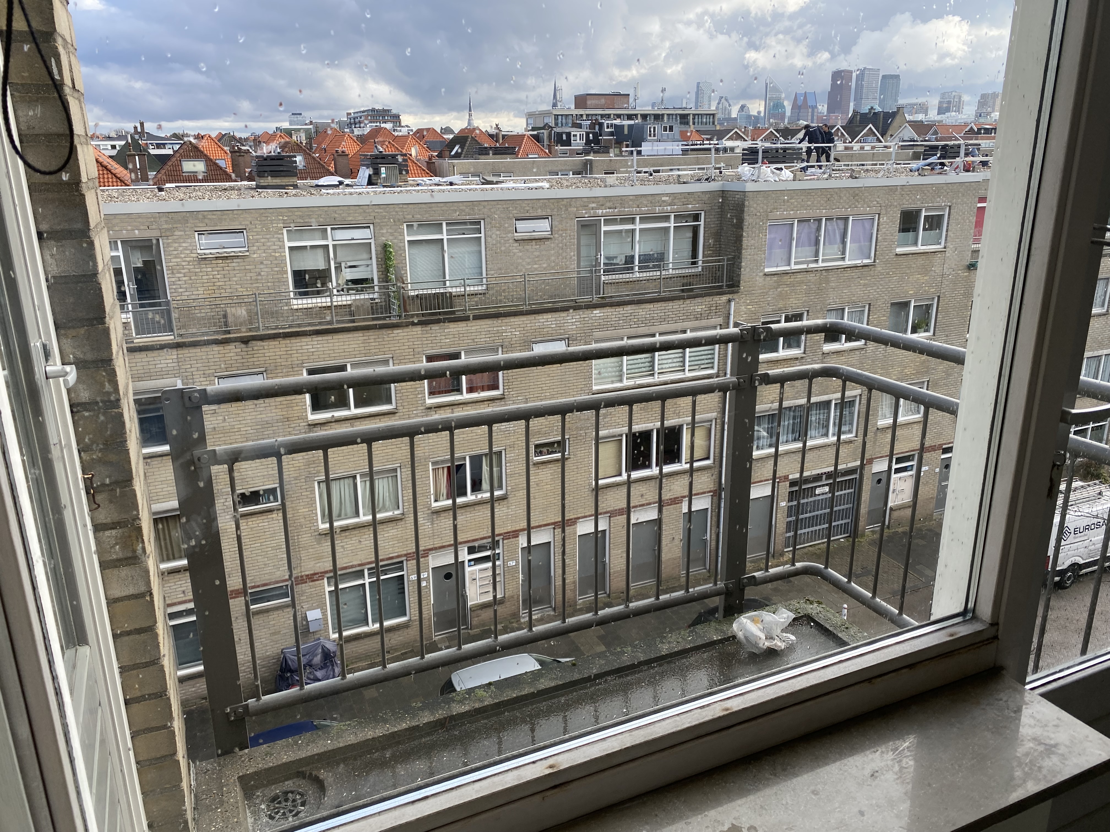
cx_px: 555
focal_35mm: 26
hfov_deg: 67.3
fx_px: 834
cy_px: 416
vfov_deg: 53.1
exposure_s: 1/640
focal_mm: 4.25
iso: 32
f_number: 1.8
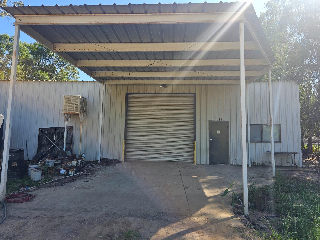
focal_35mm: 23
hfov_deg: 73.9
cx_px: 160
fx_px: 213
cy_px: 120
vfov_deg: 58.9
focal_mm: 6.3
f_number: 1.7
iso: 10
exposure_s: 1/241
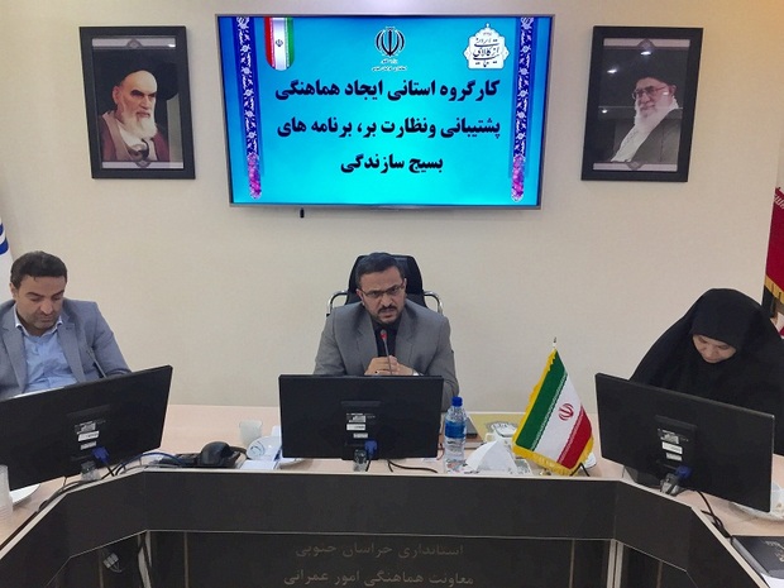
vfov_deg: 48.2
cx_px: 392
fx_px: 657
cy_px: 294
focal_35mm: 29
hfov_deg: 61.7
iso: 32
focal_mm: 4.15
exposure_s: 1/33
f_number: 2.2
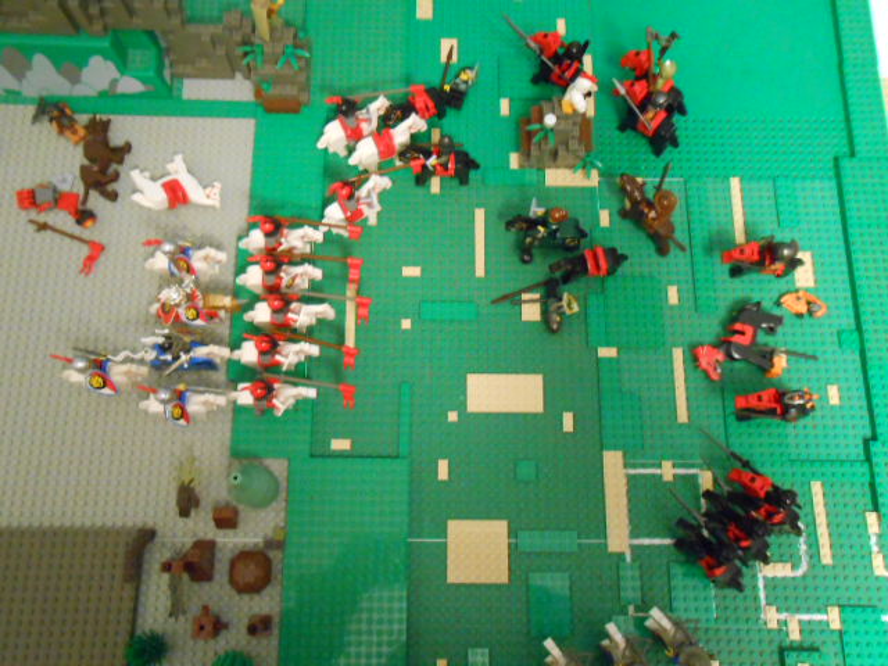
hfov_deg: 60.0
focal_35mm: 30
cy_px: 333
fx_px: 770
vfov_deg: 46.8
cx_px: 444
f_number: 3.8
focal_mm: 5.3
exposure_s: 1/2
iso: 800
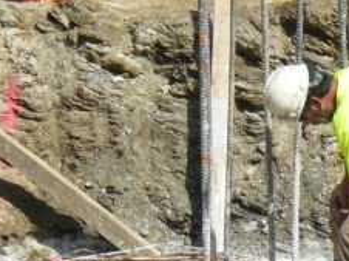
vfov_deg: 4.0
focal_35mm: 371
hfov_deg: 5.3
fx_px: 3736
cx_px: 247
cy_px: 97
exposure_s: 1/320
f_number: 5.6
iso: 100
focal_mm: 18.2
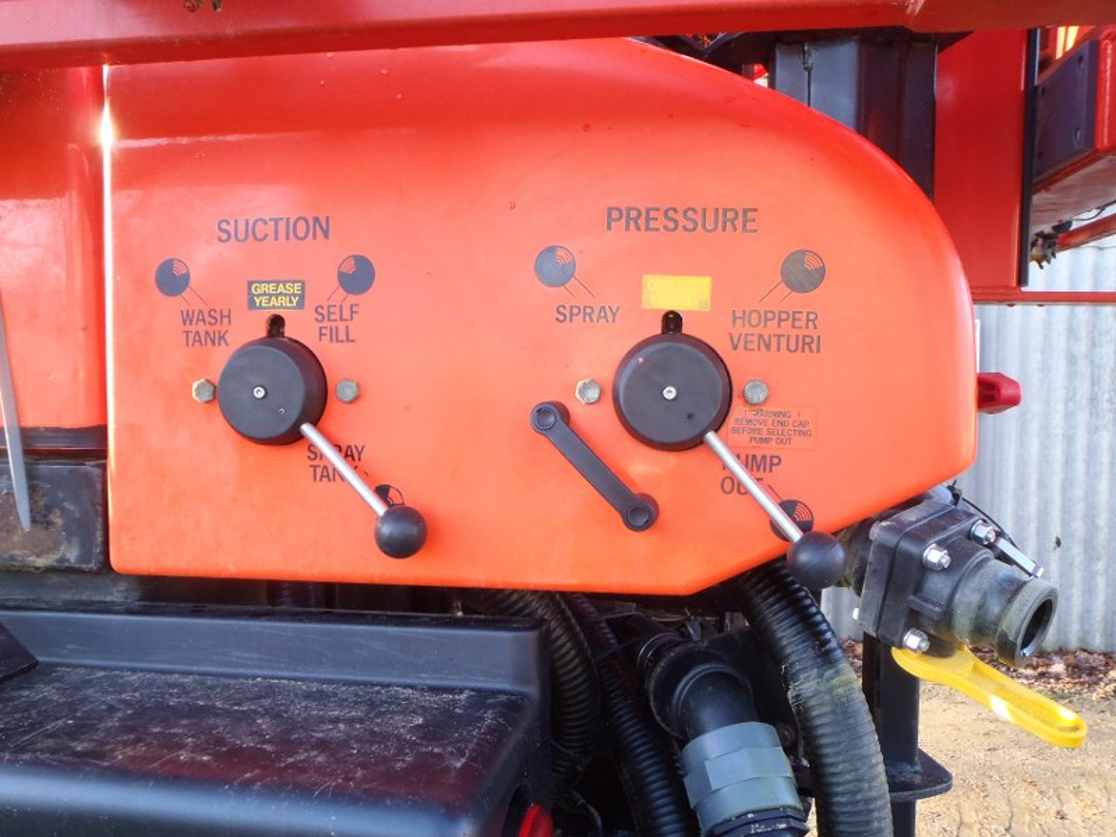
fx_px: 903
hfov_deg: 63.4
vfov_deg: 49.7
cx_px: 558
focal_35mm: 28
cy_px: 418
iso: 100
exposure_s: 1/40
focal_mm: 5
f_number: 3.5
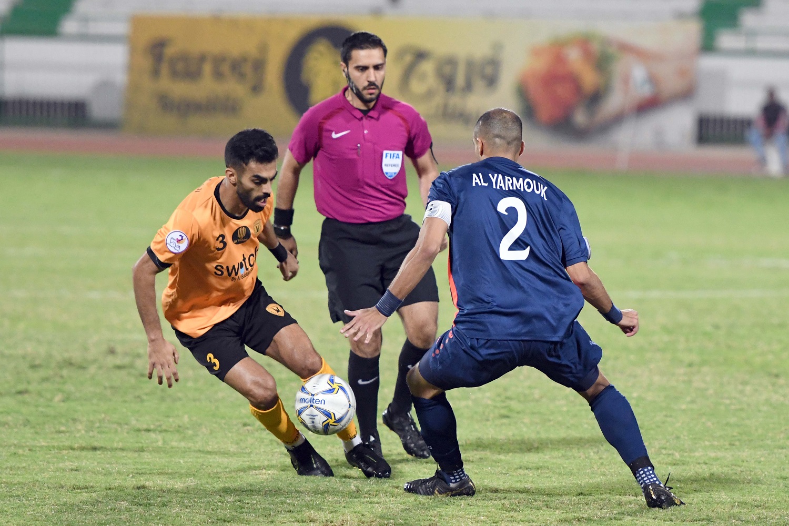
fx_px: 6081
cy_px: 263
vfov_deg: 5.0
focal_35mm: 278
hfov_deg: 7.4
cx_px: 394
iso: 3200
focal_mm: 185
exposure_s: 1/1000
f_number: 2.8
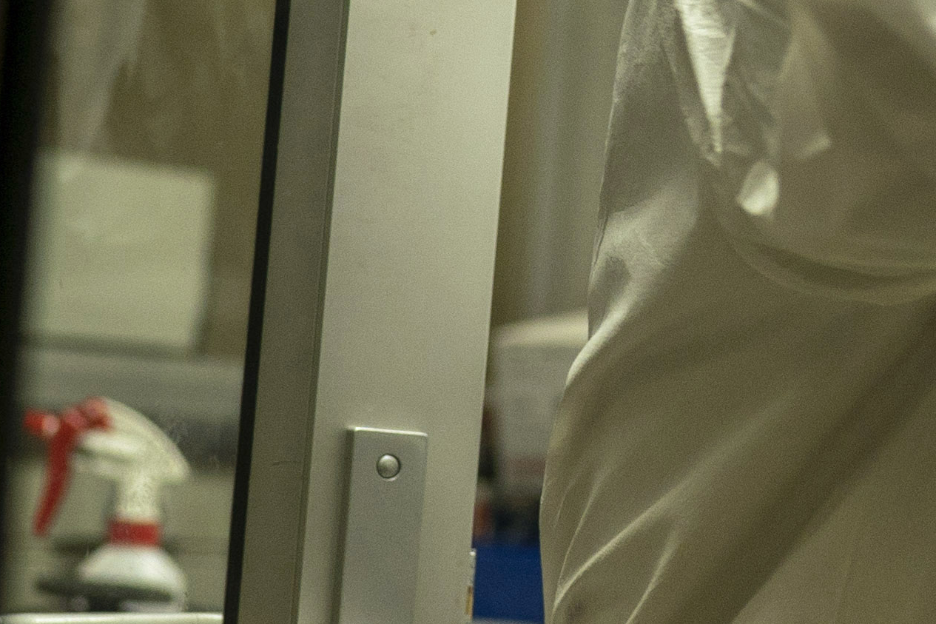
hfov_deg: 12.3
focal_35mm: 166
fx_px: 4315
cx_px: 818
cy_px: 218
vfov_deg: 8.3
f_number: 2.8
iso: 1000
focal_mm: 35
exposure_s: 1/250
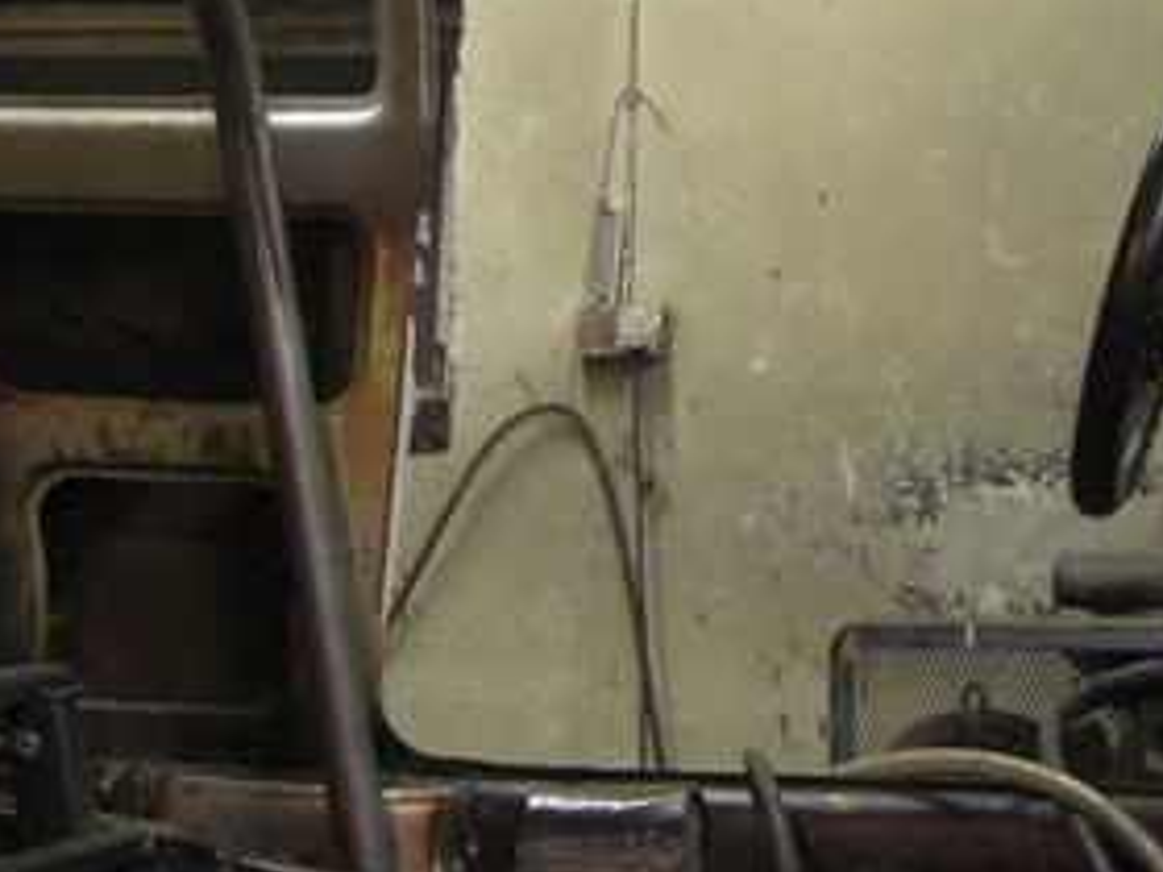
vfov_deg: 16.5
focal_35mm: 87
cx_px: 748
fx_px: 2923
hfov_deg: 22.4
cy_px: -50
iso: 800
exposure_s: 1/50
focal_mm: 7.9
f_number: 2.8
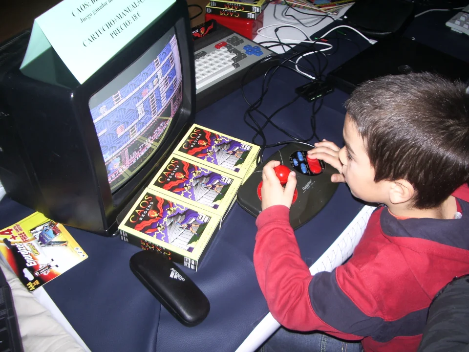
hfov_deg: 52.6
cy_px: 176
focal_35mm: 35
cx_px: 234
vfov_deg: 40.7
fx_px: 474
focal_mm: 5.8
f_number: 2.6
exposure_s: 1/40
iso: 100
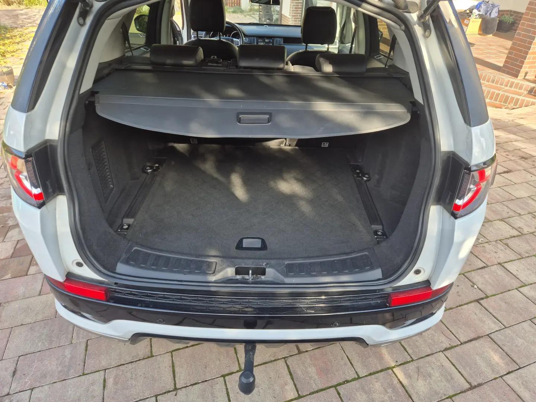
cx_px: 268
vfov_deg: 58.9
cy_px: 201
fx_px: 356
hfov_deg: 73.9
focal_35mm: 23
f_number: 1.8
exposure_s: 1/185
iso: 25
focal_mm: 5.4
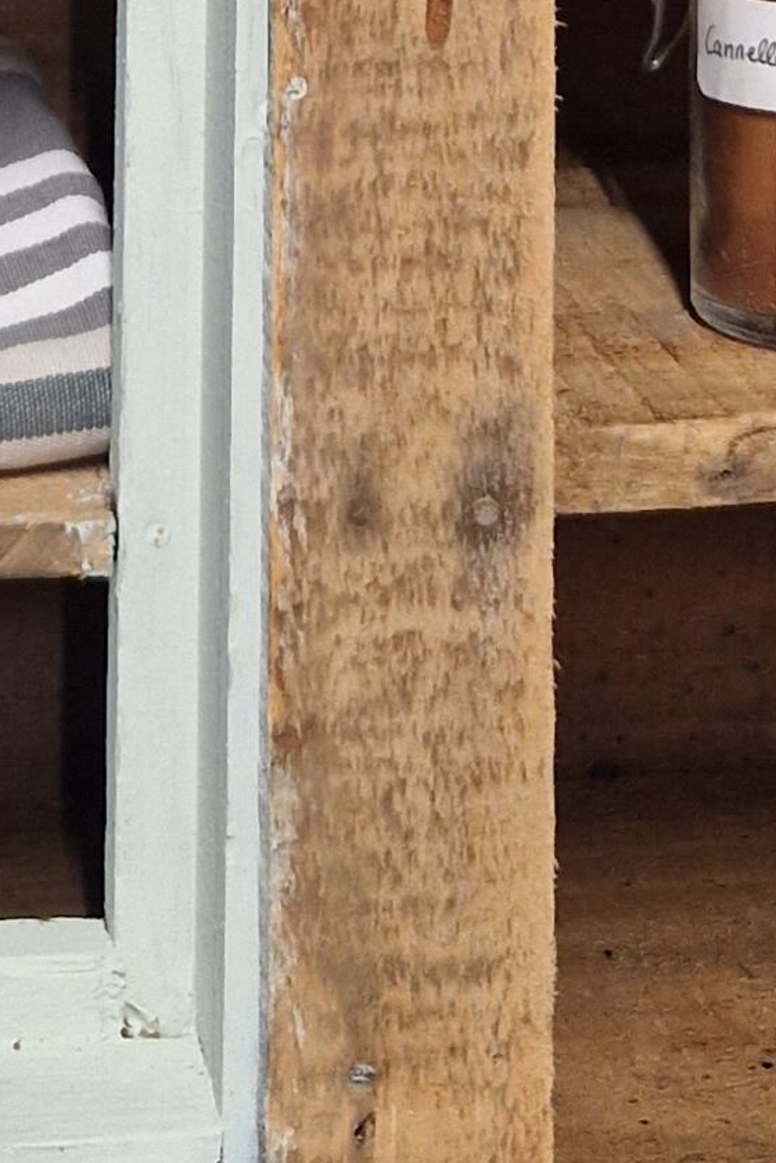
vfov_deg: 16.1
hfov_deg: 12.0
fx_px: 3683
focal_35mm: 114
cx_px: 154
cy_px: -675
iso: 320
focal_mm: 5.4
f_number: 1.8
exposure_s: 1/100
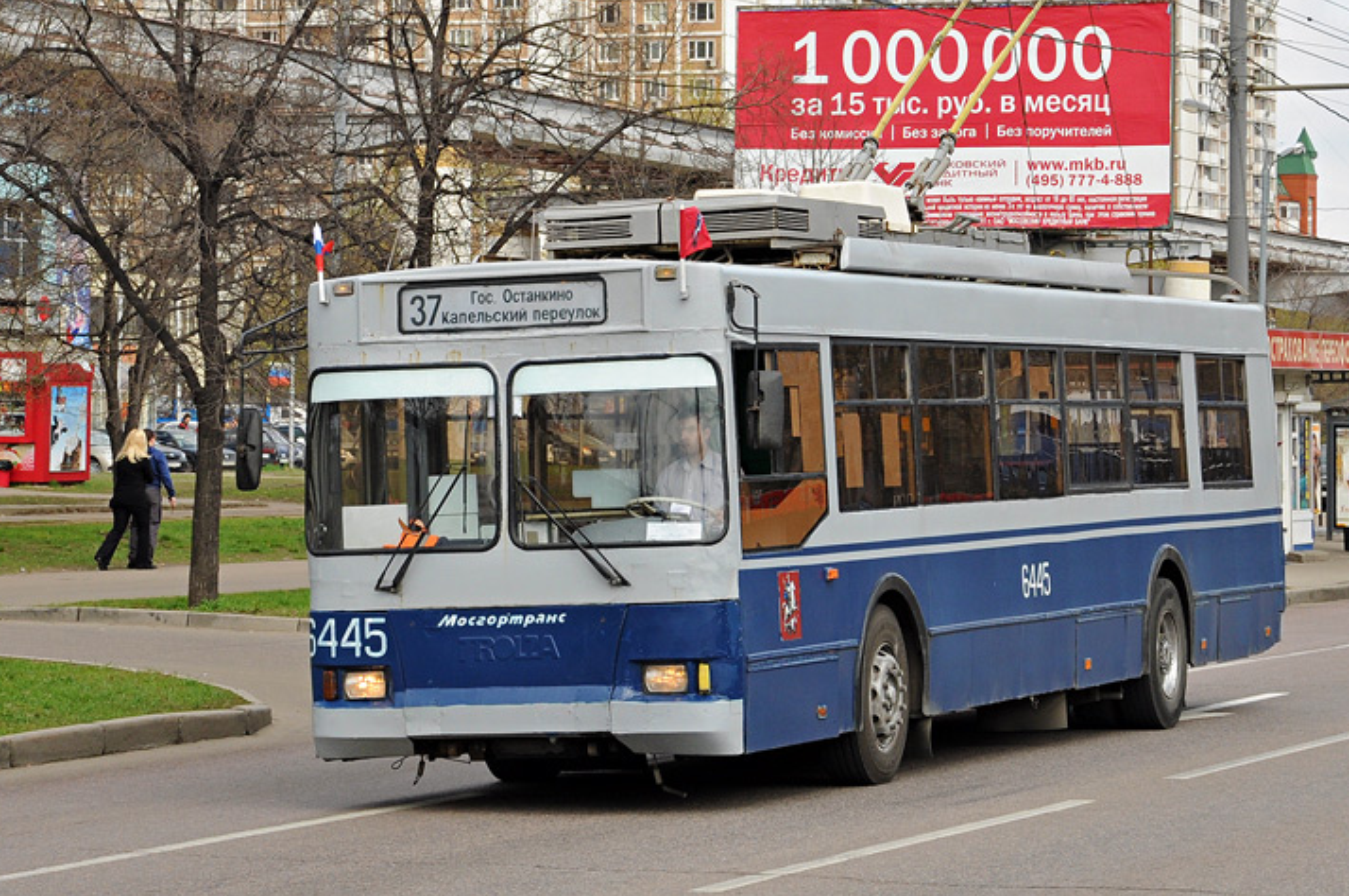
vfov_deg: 11.3
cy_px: 260
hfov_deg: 16.9
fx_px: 4528
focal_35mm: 121
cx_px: 773
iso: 250
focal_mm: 48
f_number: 9
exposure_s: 1/400
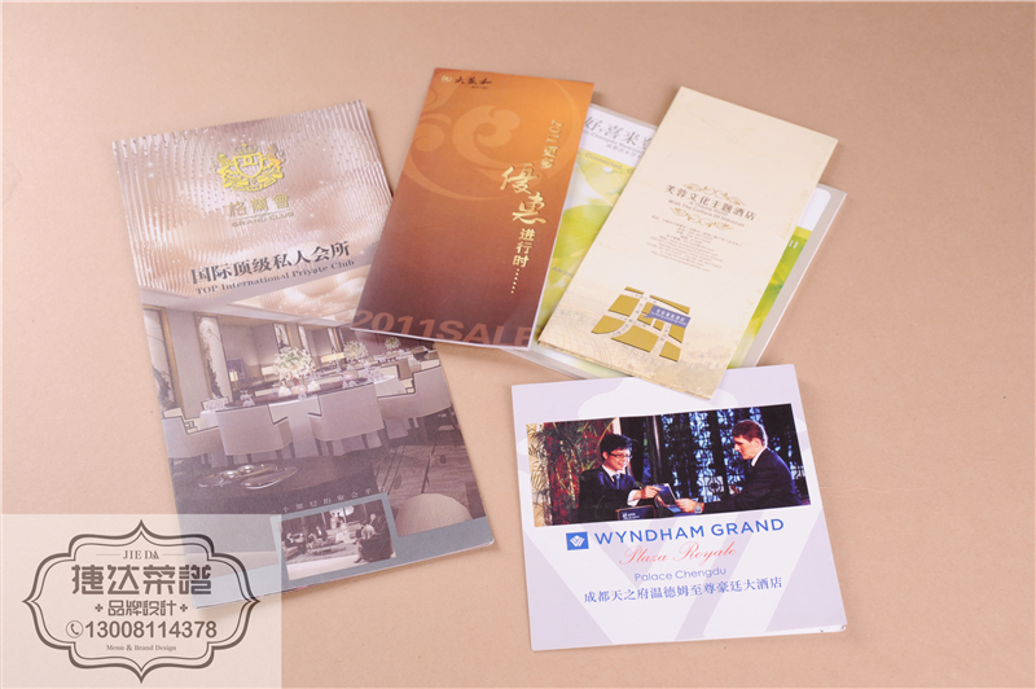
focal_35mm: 62
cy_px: 344
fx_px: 1783
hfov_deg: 32.4
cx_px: 518
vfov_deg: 21.9
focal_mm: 62
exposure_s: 1/125
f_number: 10
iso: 320
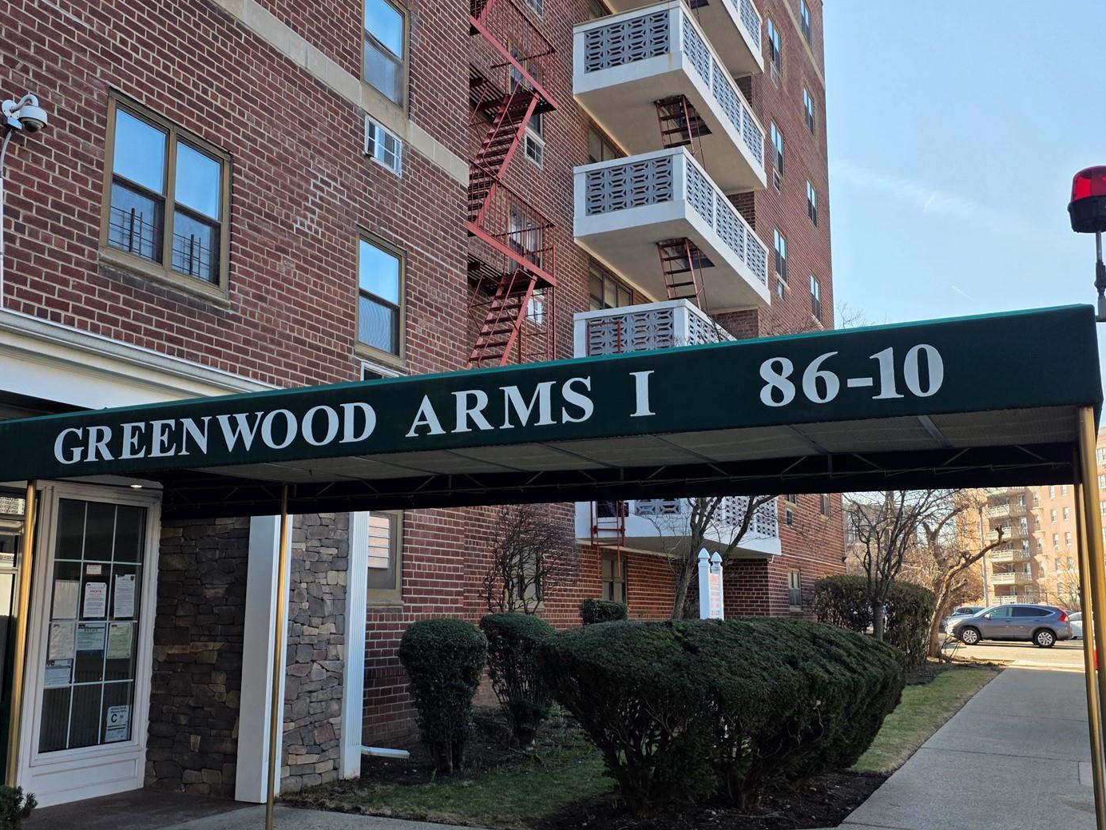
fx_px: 1086
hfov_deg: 53.9
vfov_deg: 41.8
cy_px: 423
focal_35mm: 34
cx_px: 508
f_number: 1.7
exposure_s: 1/2192
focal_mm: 6.25
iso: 80
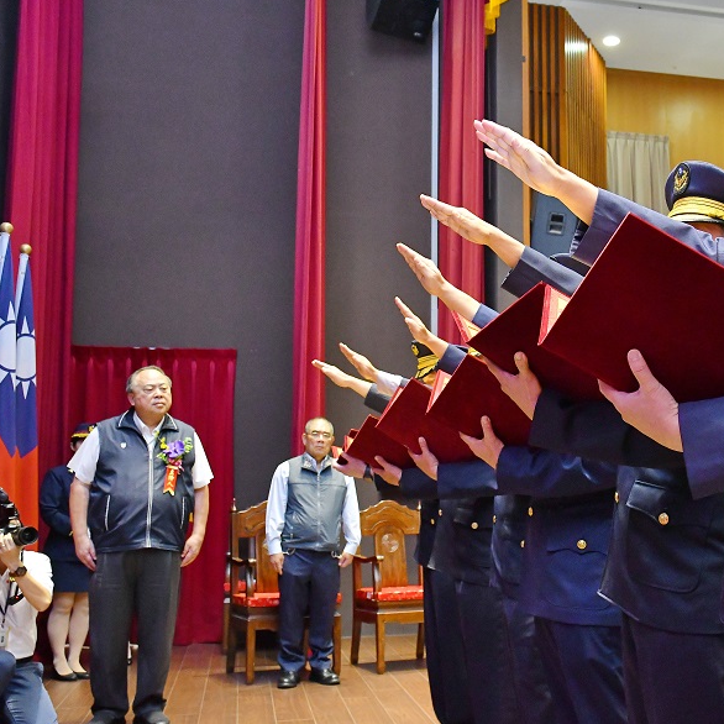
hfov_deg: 35.4
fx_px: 1112
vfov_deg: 36.1
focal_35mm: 47
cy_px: 364
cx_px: 523
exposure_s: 1/160
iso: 2000
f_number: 5.6
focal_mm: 24
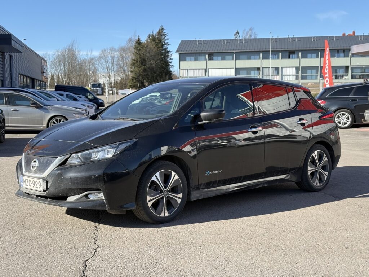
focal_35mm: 52
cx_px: 184
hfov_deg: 36.8
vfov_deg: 28.0
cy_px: 138
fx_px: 554
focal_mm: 5.96
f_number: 1.6
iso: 50
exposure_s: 1/1136
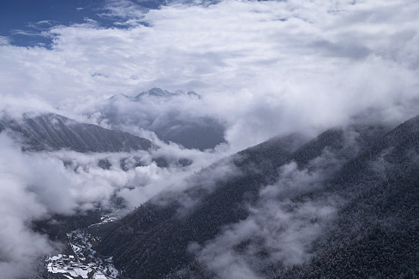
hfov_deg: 50.3
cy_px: 214
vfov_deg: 35.9
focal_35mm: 36
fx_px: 419
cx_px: 90
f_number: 2.8
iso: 100
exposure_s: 1/8000
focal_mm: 8.38
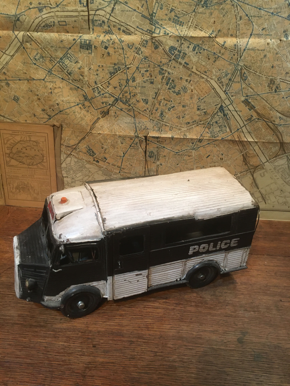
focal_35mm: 29
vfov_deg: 61.7
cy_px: 193
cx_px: 145
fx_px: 324
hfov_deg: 48.2
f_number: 2.2
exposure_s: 1/20
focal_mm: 4.15
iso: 200
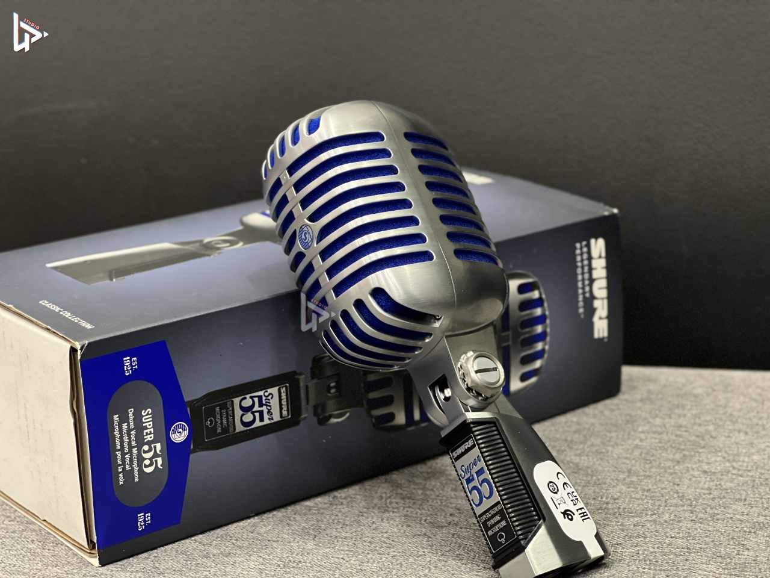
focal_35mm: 77
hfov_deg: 25.3
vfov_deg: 19.1
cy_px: 289
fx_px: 1713
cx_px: 385
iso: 400
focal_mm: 9
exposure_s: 1/25
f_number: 2.8
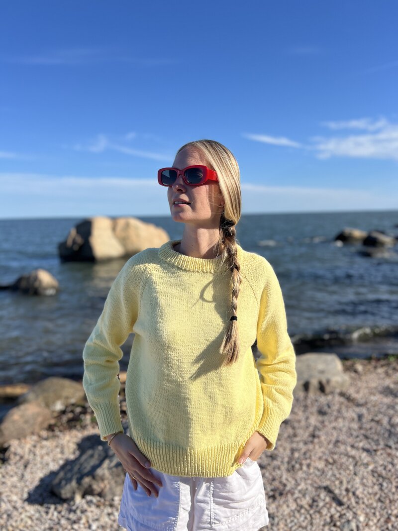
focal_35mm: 26
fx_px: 399
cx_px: 199
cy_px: 266
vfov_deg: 67.3
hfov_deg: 53.1
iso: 50
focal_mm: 5.7
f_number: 1.5
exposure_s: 1/4831
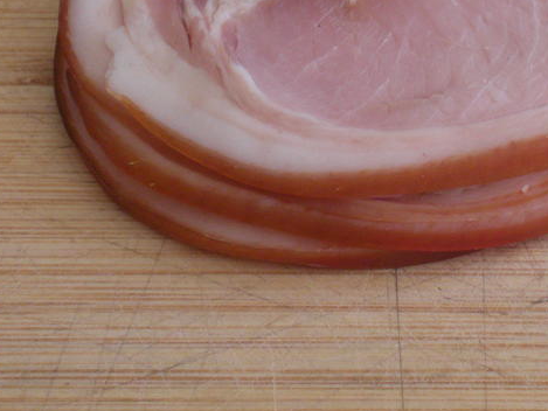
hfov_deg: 20.2
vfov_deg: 15.2
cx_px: 453
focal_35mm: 96
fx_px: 1520
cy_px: 27
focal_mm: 9.1
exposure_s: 1/61.4
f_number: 4.4
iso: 242
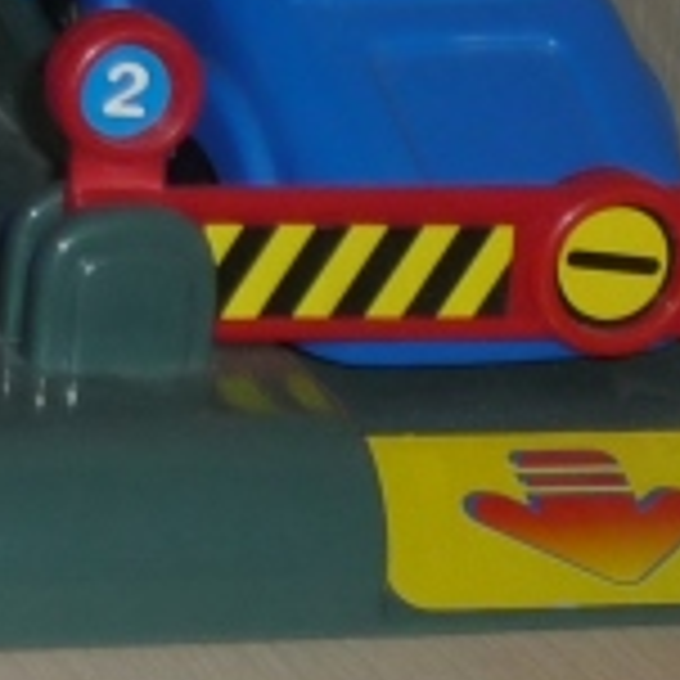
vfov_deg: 6.1
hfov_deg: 5.8
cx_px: -1315
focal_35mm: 281
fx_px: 6245
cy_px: -603
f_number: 4.3
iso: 100
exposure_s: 1/40
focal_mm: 8.3
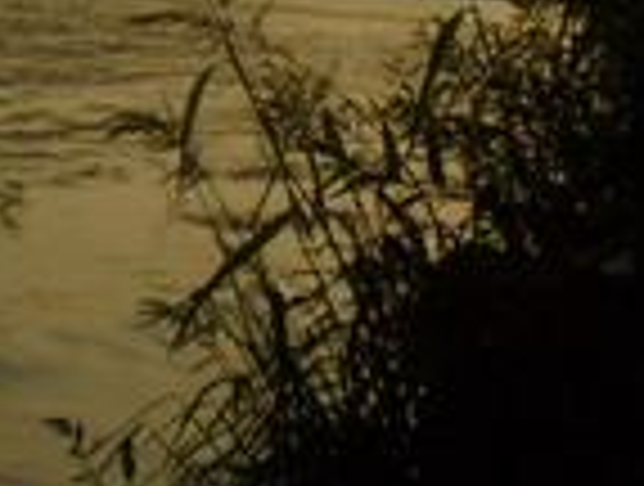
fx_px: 2052
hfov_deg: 17.5
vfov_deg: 13.0
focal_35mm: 110
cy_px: -189
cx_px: 27
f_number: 7.1
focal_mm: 5.8
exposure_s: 1/1000
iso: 100
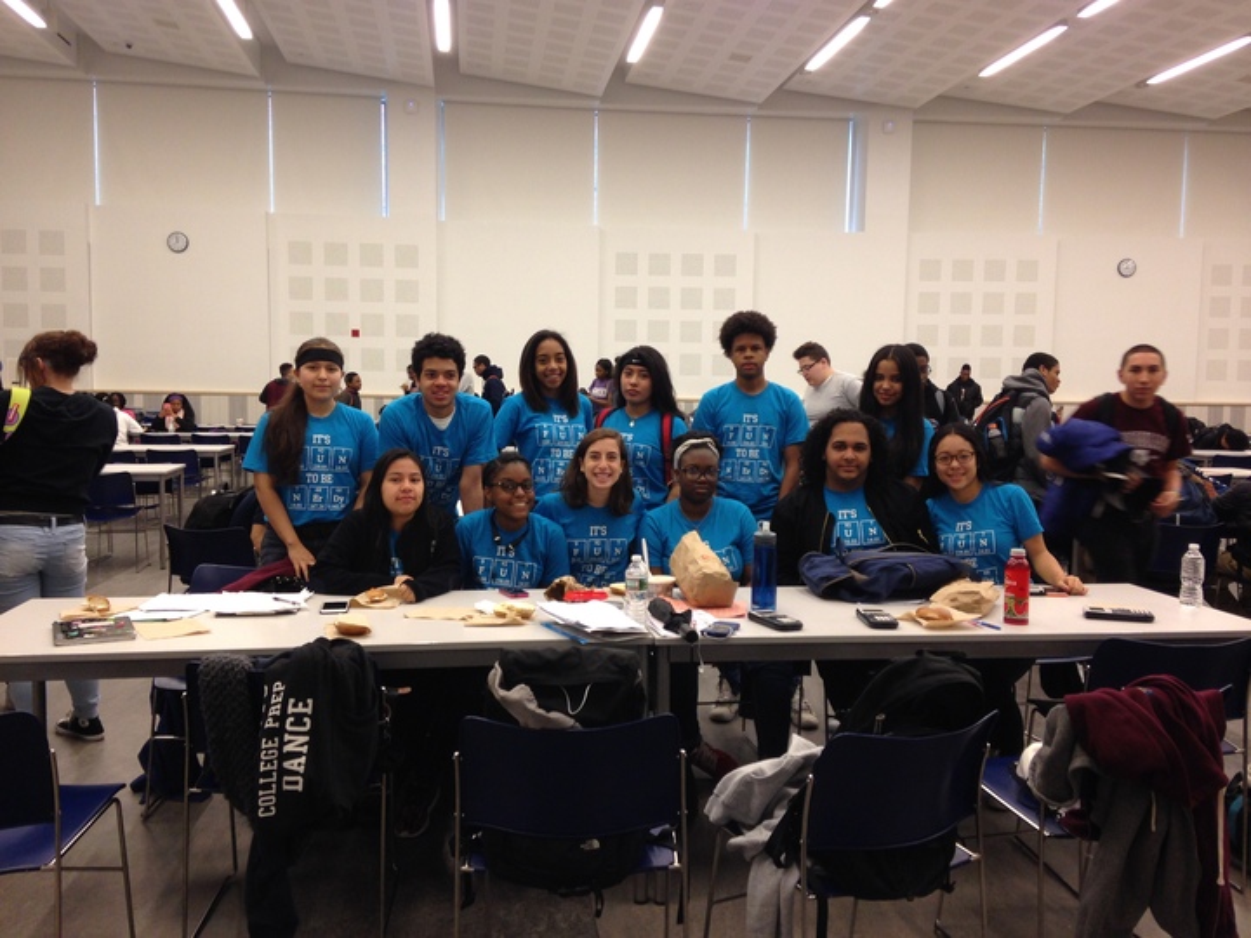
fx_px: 1193
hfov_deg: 55.4
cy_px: 469
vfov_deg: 42.9
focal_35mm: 33
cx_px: 626
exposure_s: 1/20
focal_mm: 4.12
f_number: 2.4
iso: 80
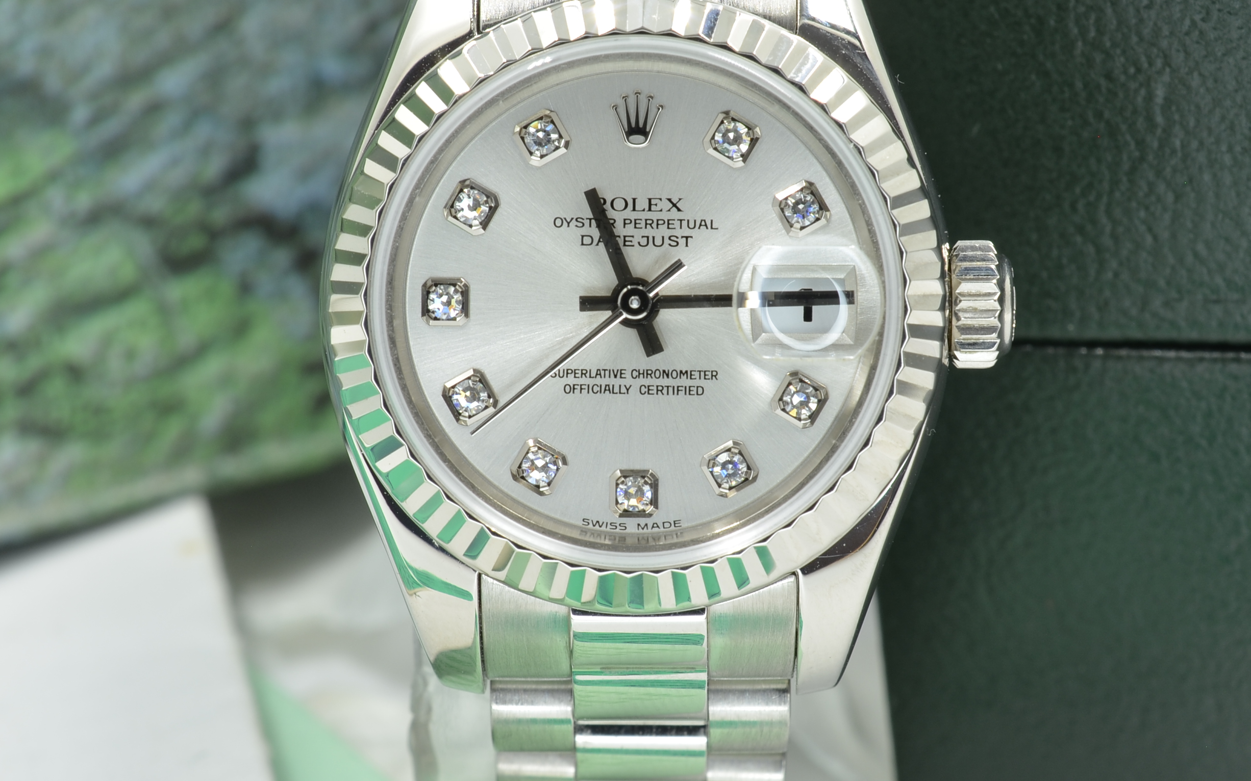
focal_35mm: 92
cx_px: 621
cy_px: 351
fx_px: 3136
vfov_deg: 14.2
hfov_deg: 22.6
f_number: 13
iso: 160
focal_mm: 40
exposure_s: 1/15
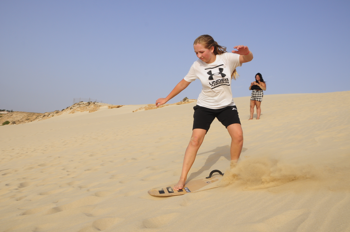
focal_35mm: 32
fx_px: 306
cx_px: 175
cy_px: 116
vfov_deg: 41.6
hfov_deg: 59.6
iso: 200
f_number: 10
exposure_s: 1/400
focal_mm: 21
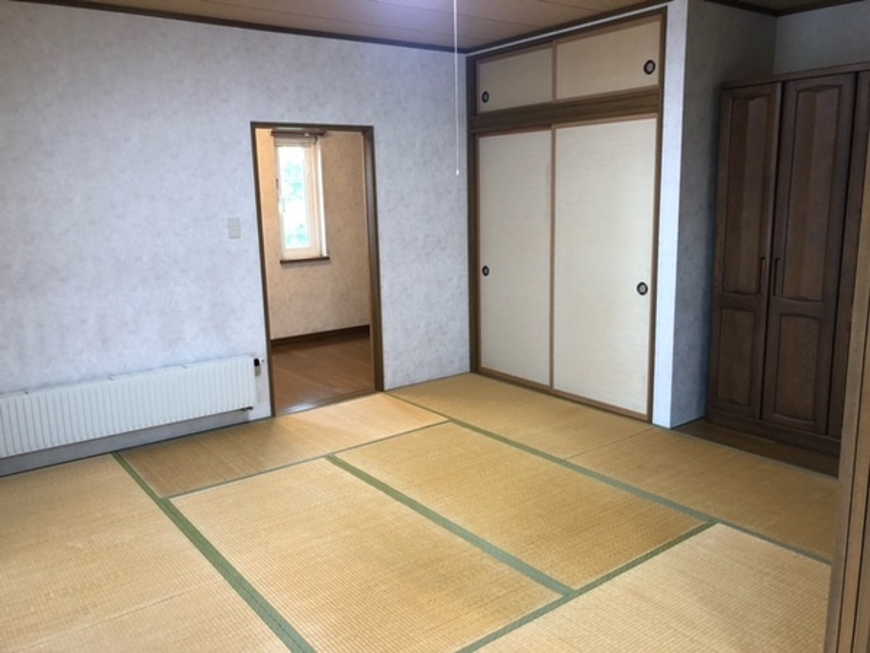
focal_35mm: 28
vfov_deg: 49.7
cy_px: 326
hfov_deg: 63.4
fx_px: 704
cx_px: 435
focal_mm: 3.99
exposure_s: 1/20
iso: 40
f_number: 1.8
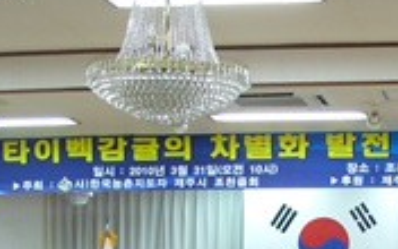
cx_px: 308
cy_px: 369
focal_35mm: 137
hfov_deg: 15.2
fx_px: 1486
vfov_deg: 9.3
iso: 50
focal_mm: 7.8
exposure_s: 1/15
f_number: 2.8
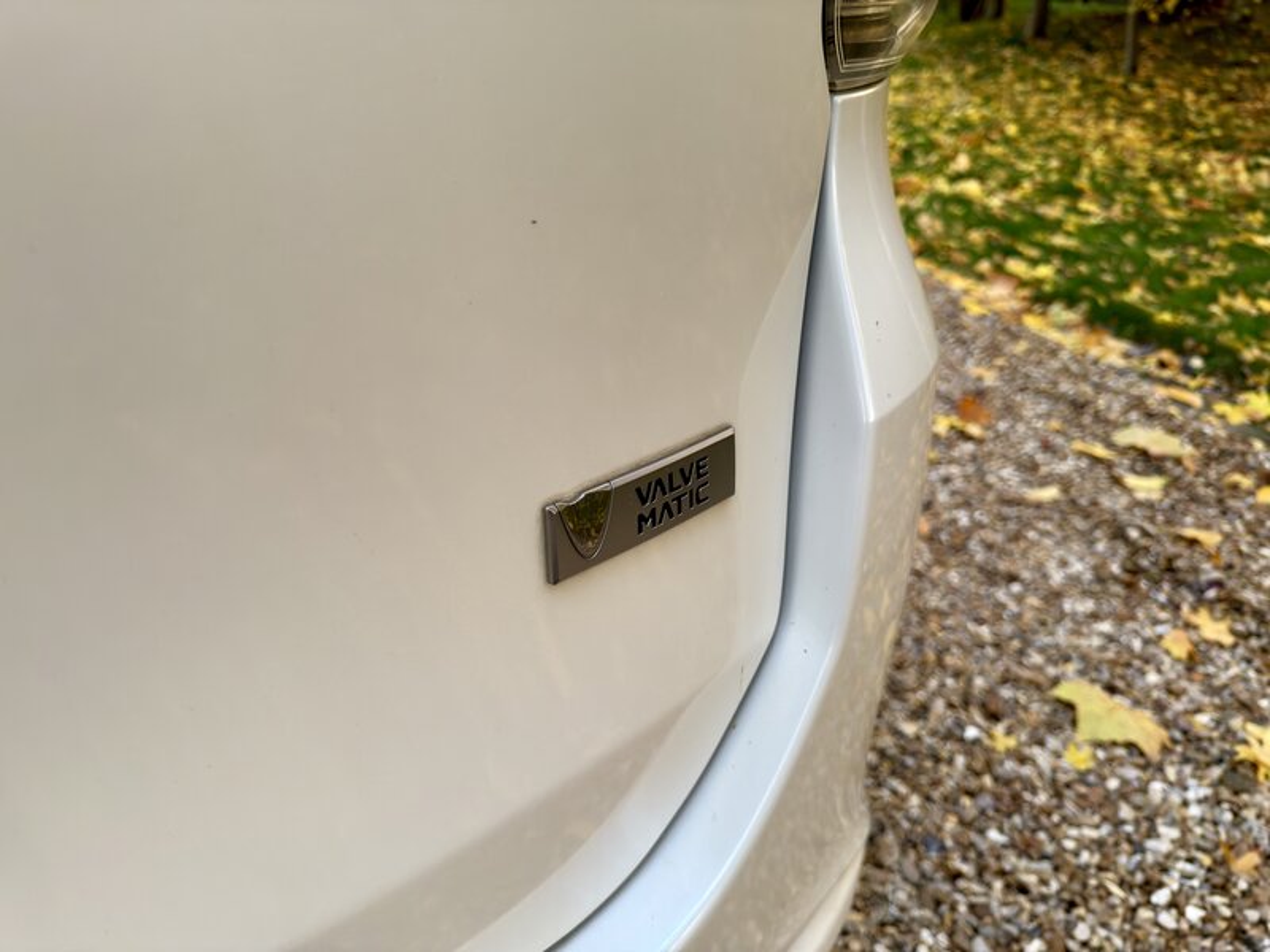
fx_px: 881
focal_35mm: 24
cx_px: 635
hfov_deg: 71.6
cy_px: 476
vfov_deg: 56.8
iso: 250
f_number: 1.78
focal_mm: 6.76
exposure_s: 1/44
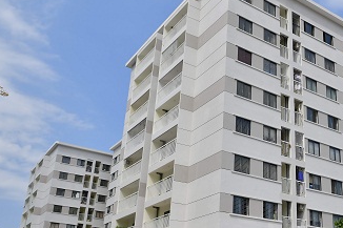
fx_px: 408
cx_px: 267
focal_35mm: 43
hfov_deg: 43.7
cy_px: 144
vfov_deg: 31.1
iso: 100
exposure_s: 1/1000
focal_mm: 17
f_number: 5.6
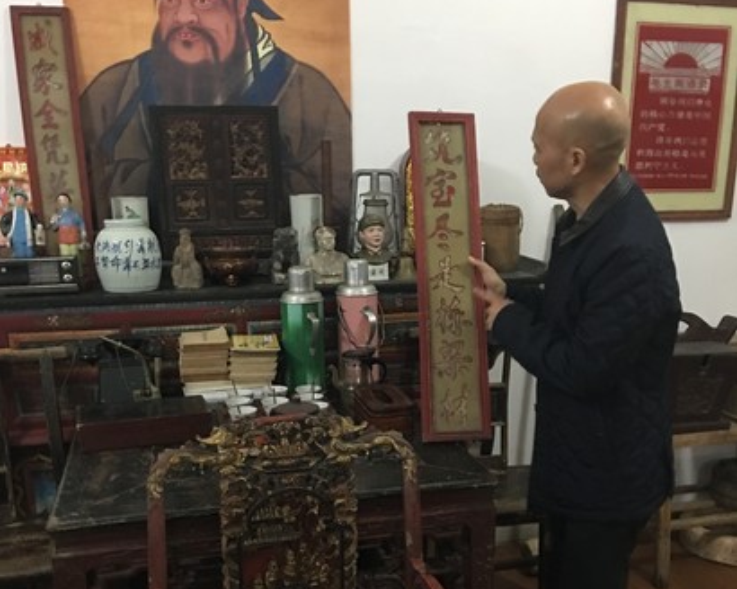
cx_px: 368
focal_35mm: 38
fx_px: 829
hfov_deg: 47.9
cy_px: 393
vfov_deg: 38.7
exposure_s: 1/8
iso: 160
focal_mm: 4.15
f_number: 2.2
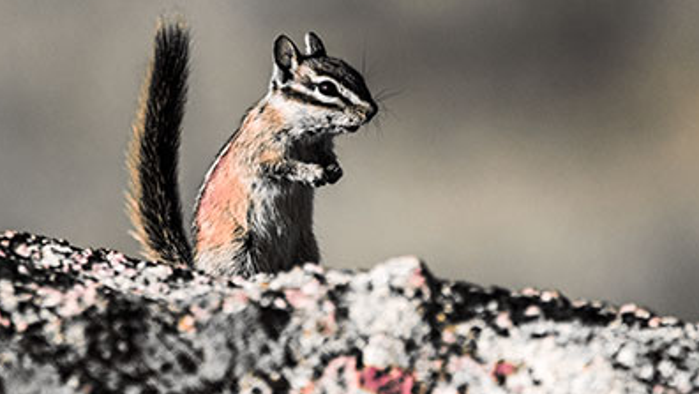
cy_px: 167
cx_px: 346
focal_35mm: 1588
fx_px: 29441
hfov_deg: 1.4
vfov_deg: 0.8
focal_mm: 1200
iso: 1600
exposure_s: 1/1250
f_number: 13
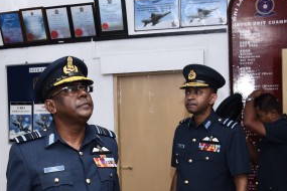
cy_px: 155
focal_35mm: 59
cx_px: 66
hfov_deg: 33.2
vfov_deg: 22.7
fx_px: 470
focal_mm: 24
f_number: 5.6
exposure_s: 1/125
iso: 200
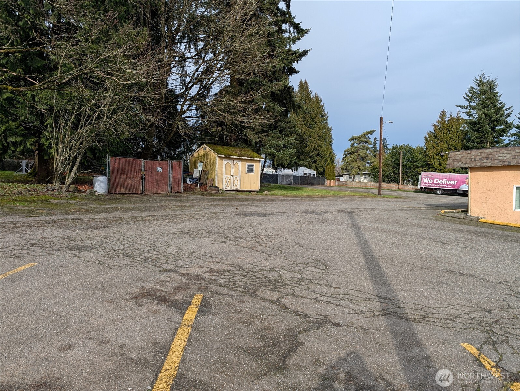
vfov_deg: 56.9
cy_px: 196
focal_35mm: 24
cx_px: 260
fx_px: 361
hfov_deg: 71.5
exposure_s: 1/917
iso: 21
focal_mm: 6.9
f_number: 1.68
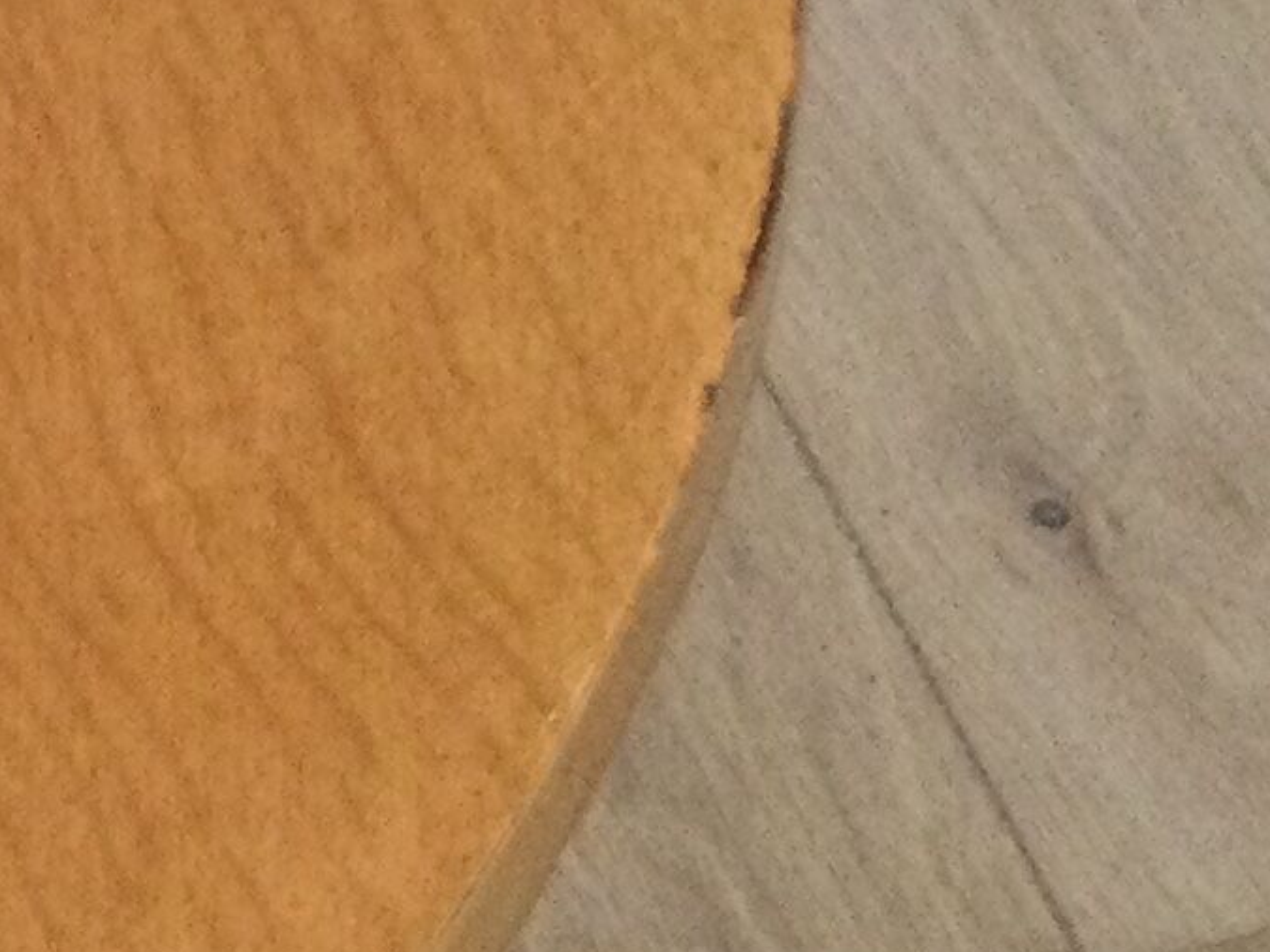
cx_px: -1283
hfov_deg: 11.8
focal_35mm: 150
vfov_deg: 9.9
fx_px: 5502
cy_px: 329
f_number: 2.4
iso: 160
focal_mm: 3.3
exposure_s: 1/33
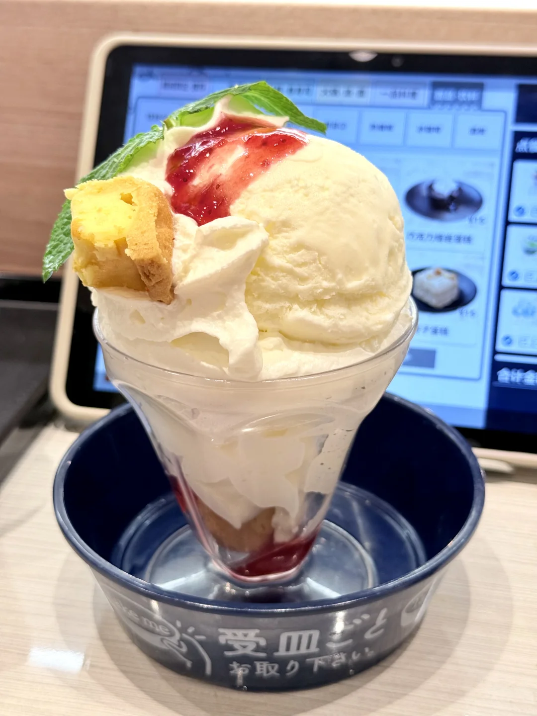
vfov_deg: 39.7
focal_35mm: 48
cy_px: 358
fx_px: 993
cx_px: 268
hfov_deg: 30.3
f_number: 1.78
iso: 64
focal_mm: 6.76
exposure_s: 1/100
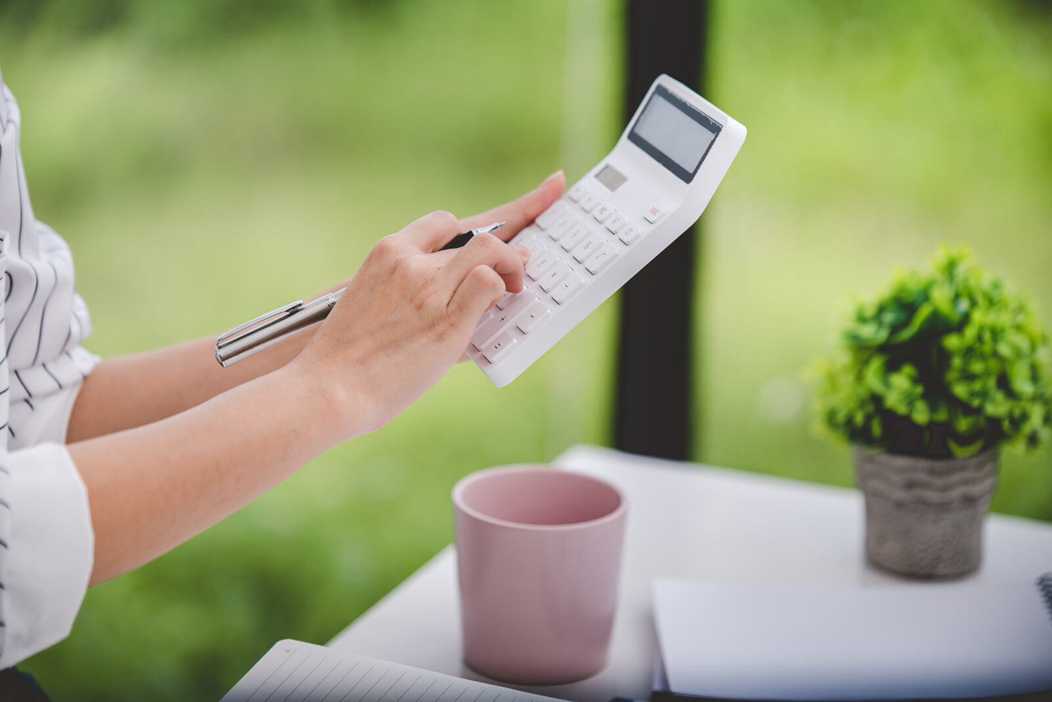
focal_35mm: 125
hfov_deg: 16.4
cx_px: 526
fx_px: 3654
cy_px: 351
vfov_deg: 11.0
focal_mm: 125
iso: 80
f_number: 2.8
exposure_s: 1/250
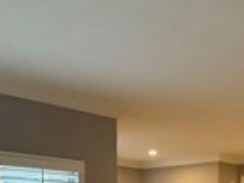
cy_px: 258
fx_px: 451
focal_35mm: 64
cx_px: 185
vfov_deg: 20.3
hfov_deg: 29.8
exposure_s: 1/60
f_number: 2.2
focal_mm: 2.22
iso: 250
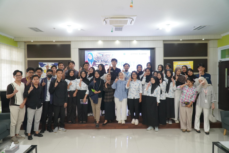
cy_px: 76
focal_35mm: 27
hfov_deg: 67.4
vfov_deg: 47.9
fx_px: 172
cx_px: 114
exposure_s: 1/100
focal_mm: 18
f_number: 4
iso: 1600
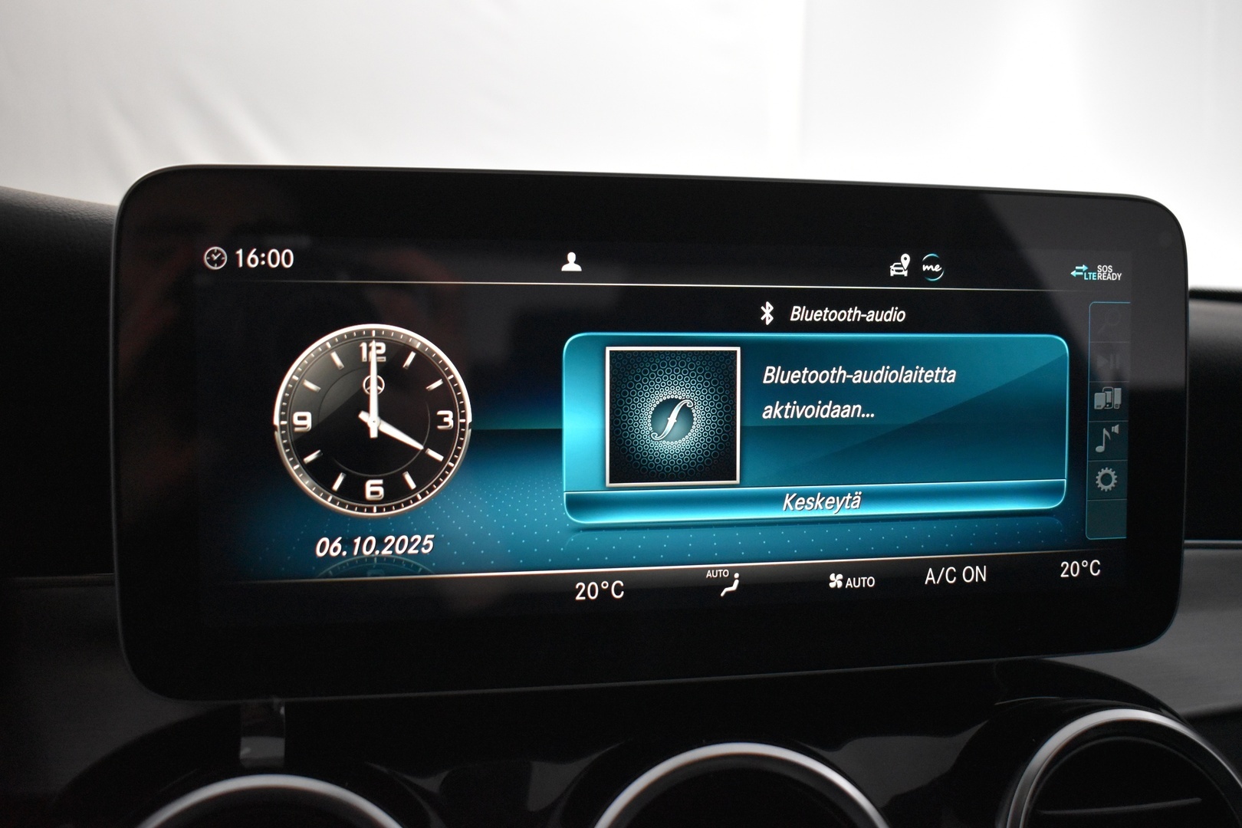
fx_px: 1294
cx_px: 621
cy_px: 414
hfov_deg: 51.3
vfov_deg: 35.5
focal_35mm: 38
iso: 3200
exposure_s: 1/125
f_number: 4
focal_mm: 25
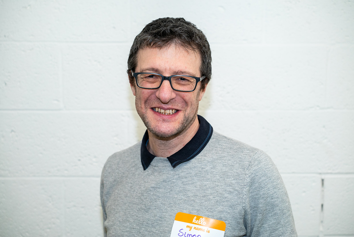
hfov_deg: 36.2
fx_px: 541
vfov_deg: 24.7
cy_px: 118
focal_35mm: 55
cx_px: 177
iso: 2000
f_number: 4.5
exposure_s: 1/125
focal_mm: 55
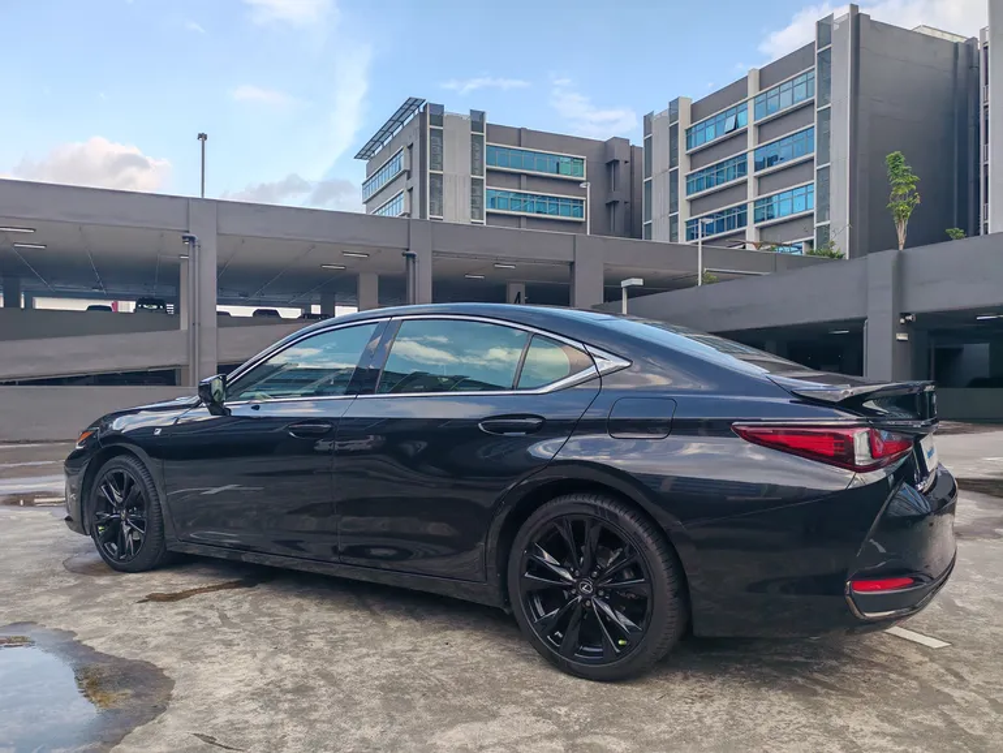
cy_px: 376
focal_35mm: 27
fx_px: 783
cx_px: 502
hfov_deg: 65.3
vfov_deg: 51.4
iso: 50
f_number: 1.95
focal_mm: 5.52
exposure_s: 1/730
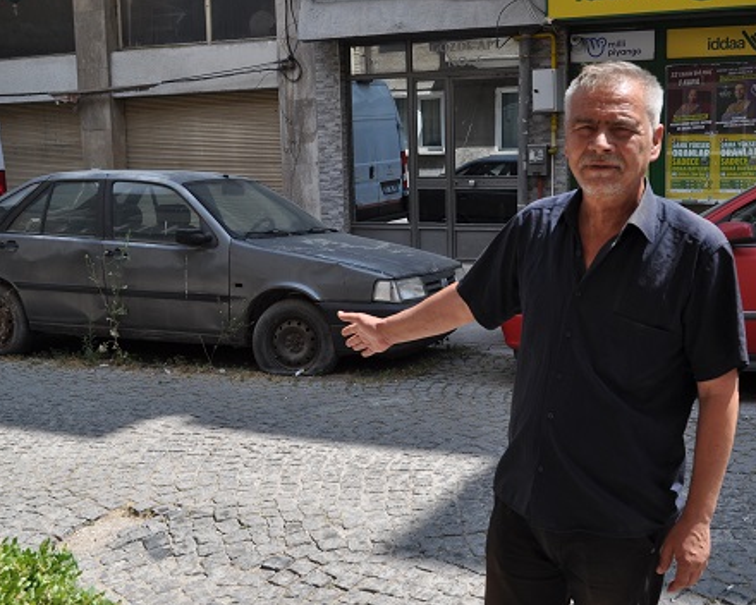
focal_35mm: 46
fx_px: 1029
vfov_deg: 32.7
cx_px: 428
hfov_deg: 40.3
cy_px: 321
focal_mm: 24
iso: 200
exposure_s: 1/250
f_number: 8
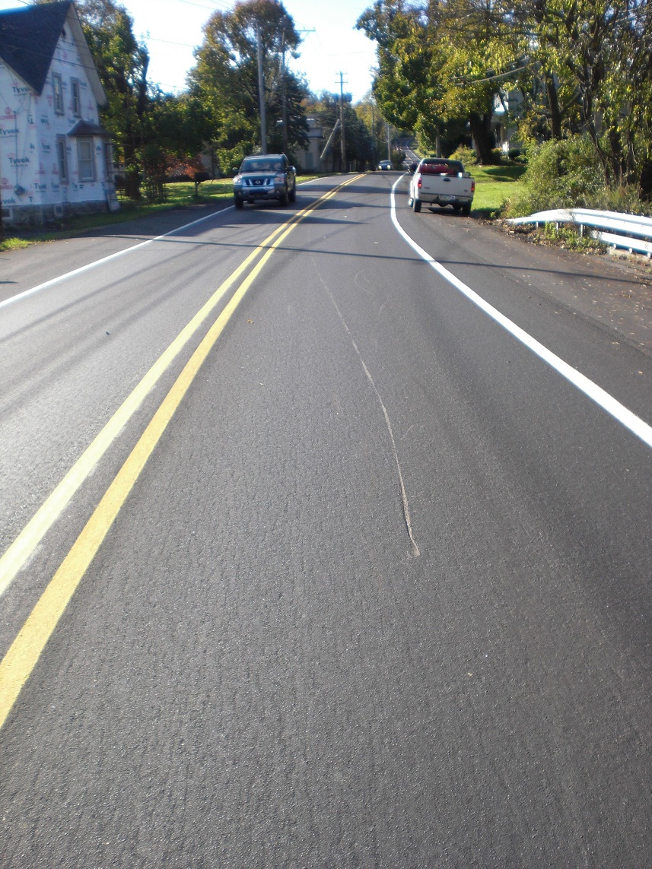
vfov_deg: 49.0
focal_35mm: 38
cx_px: 326
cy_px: 434
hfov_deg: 37.7
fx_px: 954
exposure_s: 1/500
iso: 64
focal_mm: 6.3
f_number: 3.1
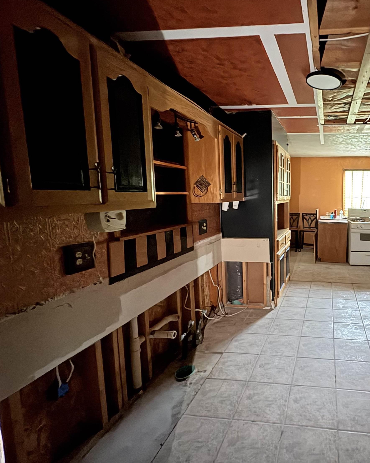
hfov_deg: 64.0
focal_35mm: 19
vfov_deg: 83.2
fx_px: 260
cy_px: 222
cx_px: 301
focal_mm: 2.22
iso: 1600
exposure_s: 1/7
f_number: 2.2
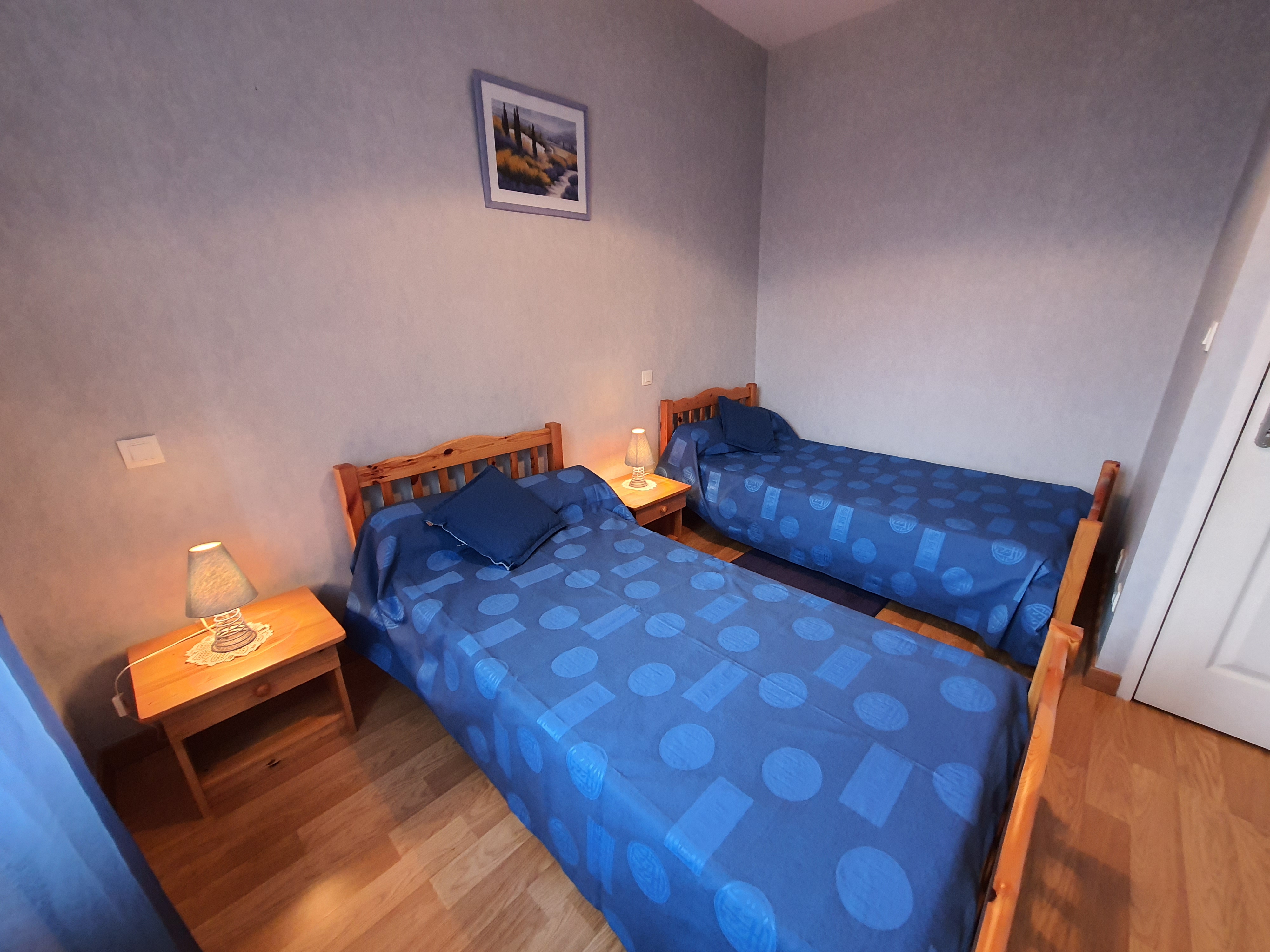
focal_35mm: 13
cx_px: 635
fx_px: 477
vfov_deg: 89.9
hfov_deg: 106.2
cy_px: 476
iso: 400
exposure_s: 1/33
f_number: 2.2
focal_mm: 1.74
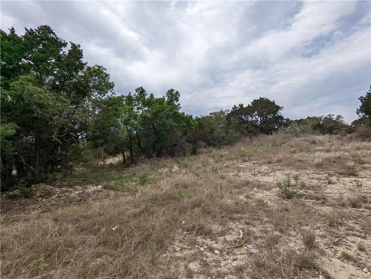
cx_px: 186
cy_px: 140
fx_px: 172
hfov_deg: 94.4
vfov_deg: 78.2
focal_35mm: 16
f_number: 2.2
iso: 50
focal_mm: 2.35
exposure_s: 1/2160
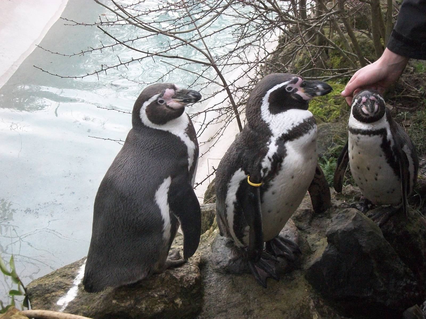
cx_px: 213
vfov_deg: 23.7
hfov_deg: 31.2
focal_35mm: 62
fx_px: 763
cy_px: 160
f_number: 4.1
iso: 509
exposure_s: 1/500
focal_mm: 11
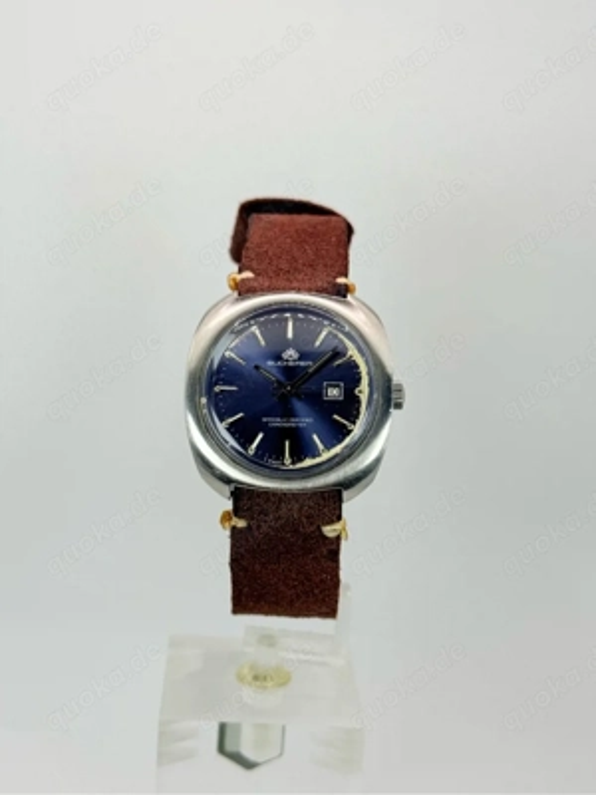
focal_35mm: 48
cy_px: 398
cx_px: 298
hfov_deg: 30.3
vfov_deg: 39.7
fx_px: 1102
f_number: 1.78
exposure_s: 1/1000
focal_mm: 6.76
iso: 80
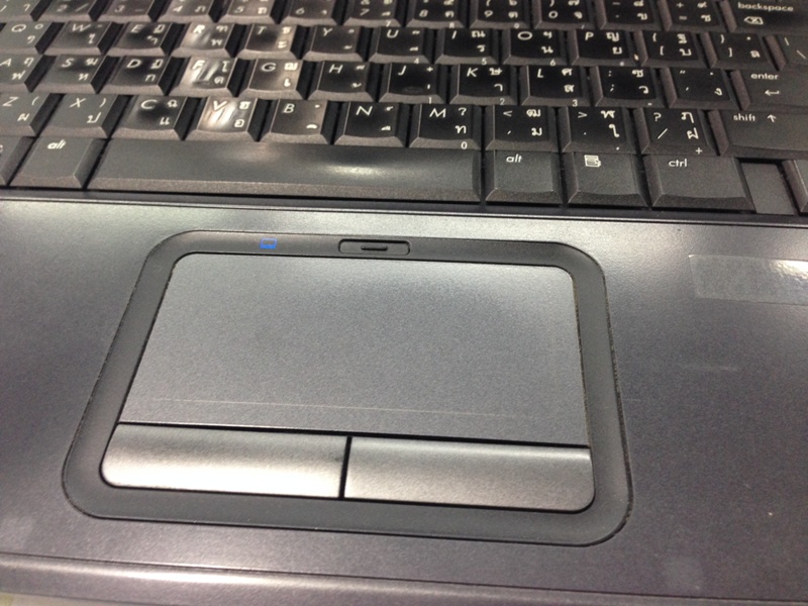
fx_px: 770
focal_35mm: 33
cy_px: 303
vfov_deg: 42.9
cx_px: 404
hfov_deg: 55.4
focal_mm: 4.12
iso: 160
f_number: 2.4
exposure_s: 1/20
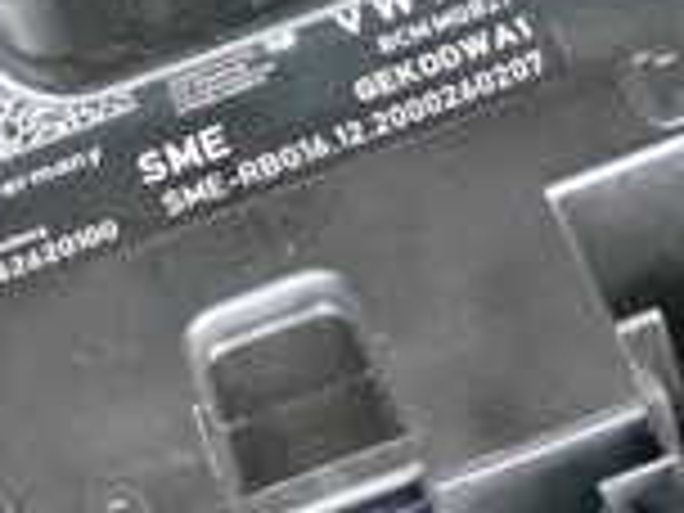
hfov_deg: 10.7
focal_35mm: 185
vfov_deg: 8.0
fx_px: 3656
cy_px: 374
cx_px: 126
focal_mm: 8.4
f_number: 3.1
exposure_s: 1/125
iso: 3200
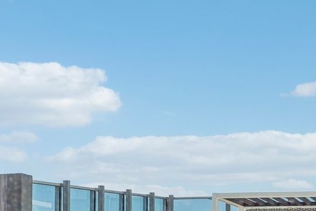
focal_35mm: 87
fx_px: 764
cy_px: 278
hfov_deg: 23.3
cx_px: 201
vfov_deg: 15.0
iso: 400
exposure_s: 1/500
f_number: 8
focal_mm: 24
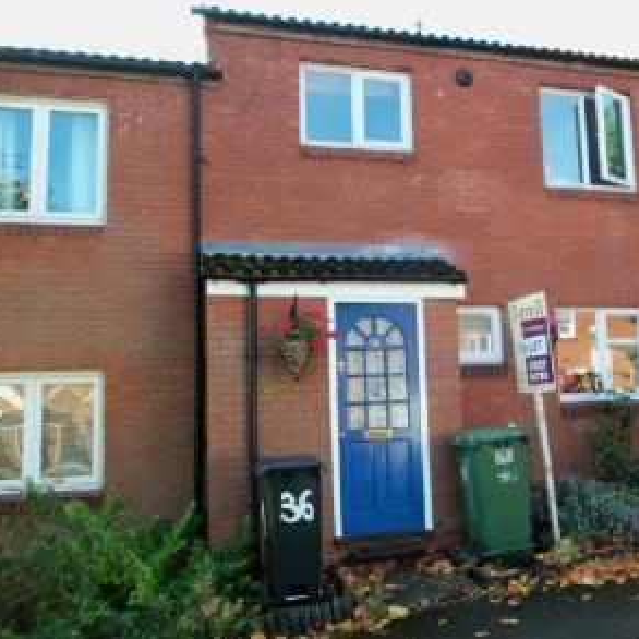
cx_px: 421
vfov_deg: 47.2
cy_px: 318
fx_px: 731
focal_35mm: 35
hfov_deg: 46.5
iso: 80
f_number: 3.4
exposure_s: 1/80
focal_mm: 5.2
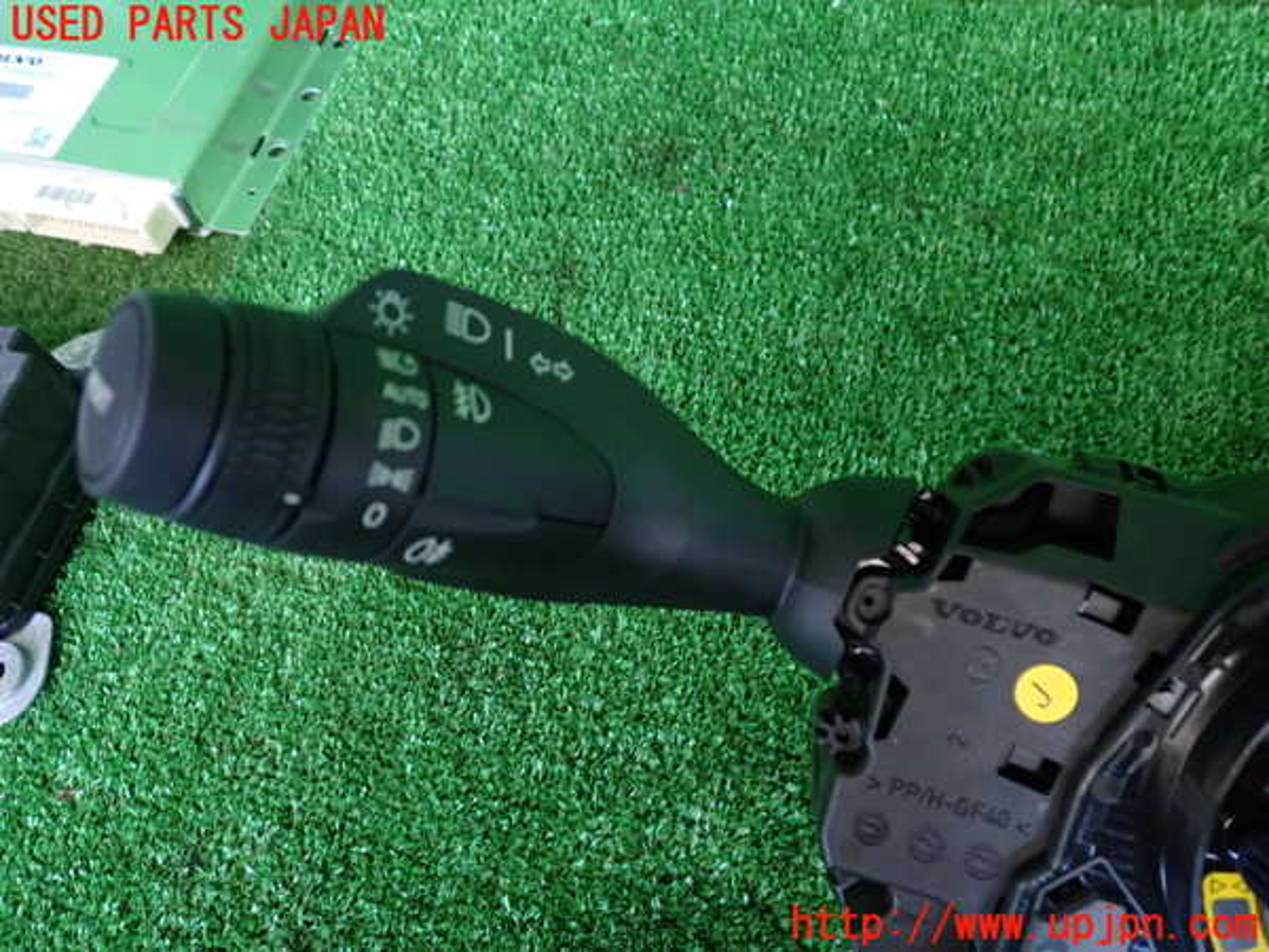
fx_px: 1100
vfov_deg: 46.8
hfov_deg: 60.0
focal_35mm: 30
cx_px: 634
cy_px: 476
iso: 320
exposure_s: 1/30
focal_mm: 5.4
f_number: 2.3
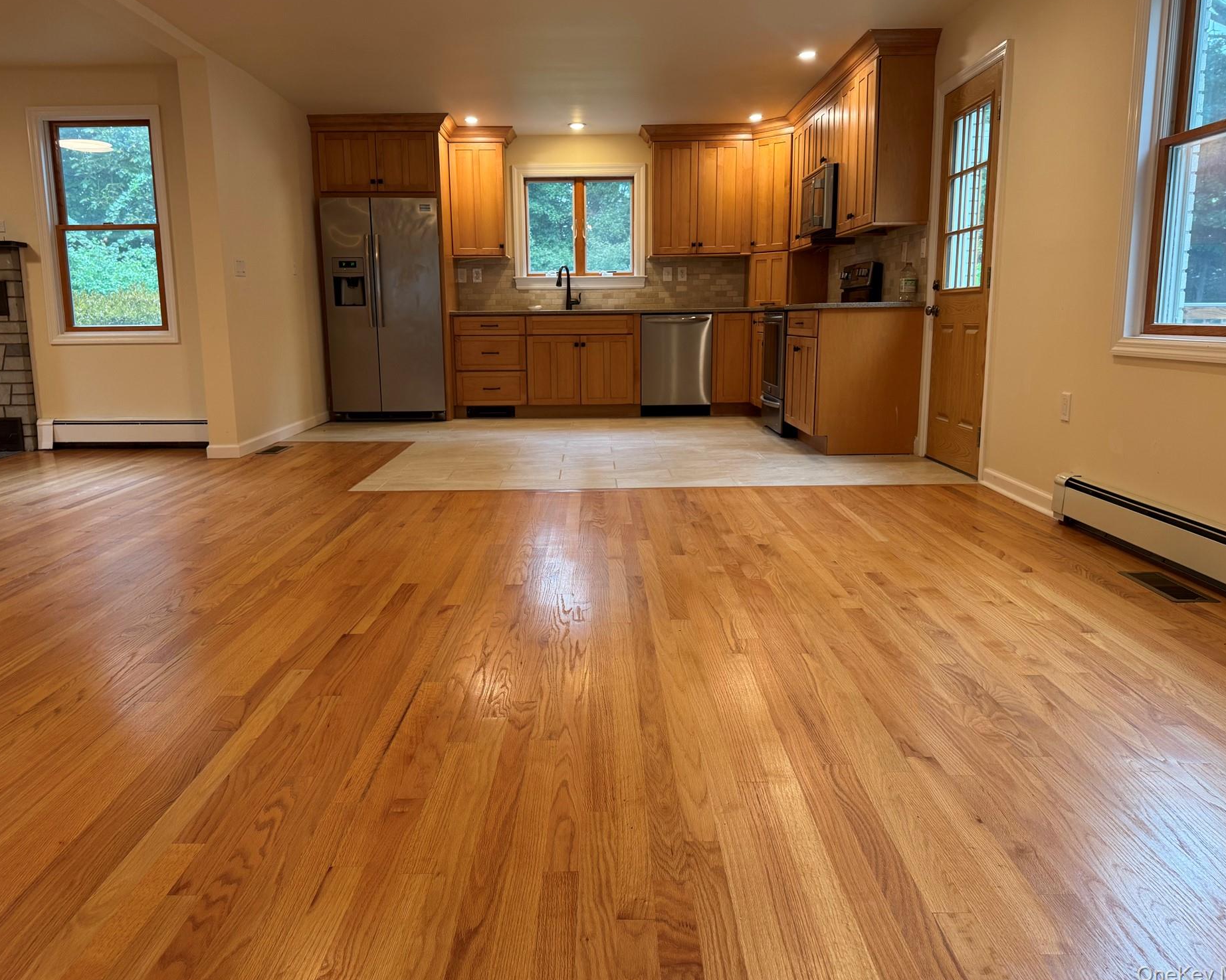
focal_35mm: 26
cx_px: 591
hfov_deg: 66.0
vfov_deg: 54.9
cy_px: 480
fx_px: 943
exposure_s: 1/60
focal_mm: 6.76
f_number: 1.78
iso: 125
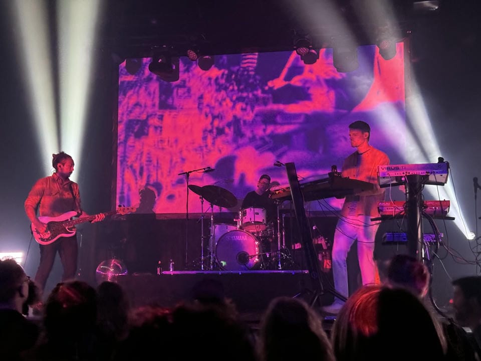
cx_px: 240
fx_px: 667
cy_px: 180
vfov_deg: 30.3
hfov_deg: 39.7
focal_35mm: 48
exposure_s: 1/30
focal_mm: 6.76
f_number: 1.78
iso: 640
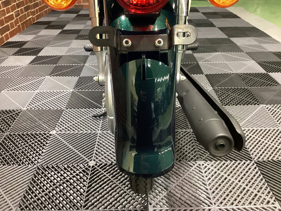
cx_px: 140
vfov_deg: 45.4
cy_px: 106
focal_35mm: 31
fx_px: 252
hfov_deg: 58.4
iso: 400
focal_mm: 3.3
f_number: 2.4
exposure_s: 1/30
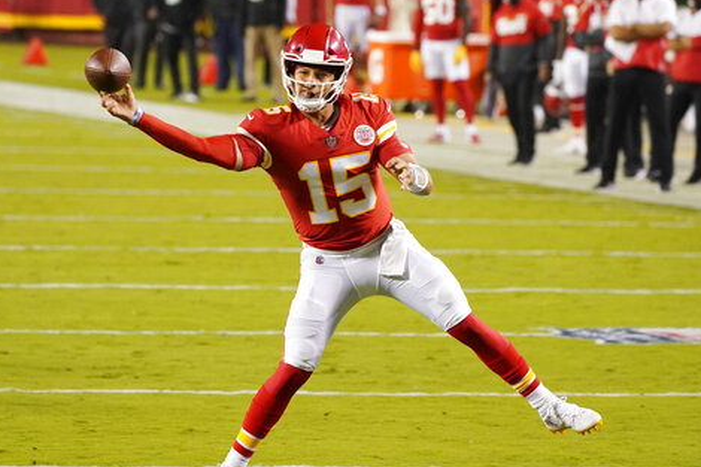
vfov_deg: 4.5
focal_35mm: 304
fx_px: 5917
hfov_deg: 6.8
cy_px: 245
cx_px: 348
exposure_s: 1/1000
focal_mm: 279
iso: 5000
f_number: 5.6
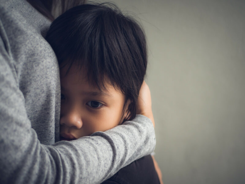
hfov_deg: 38.2
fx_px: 354
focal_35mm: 50
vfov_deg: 29.1
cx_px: 122
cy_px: 92
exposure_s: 1/160
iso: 400
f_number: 1.7
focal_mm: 25
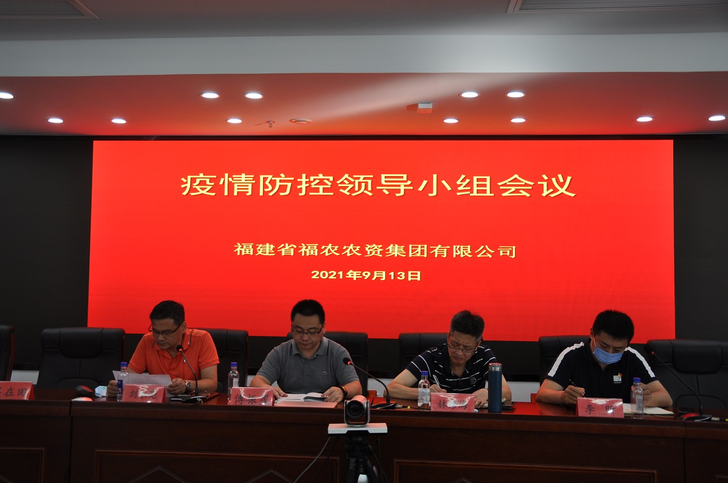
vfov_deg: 34.5
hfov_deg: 50.1
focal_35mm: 39
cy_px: 244
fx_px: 778
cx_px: 361
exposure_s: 1/80
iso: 400
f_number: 4.5
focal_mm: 25
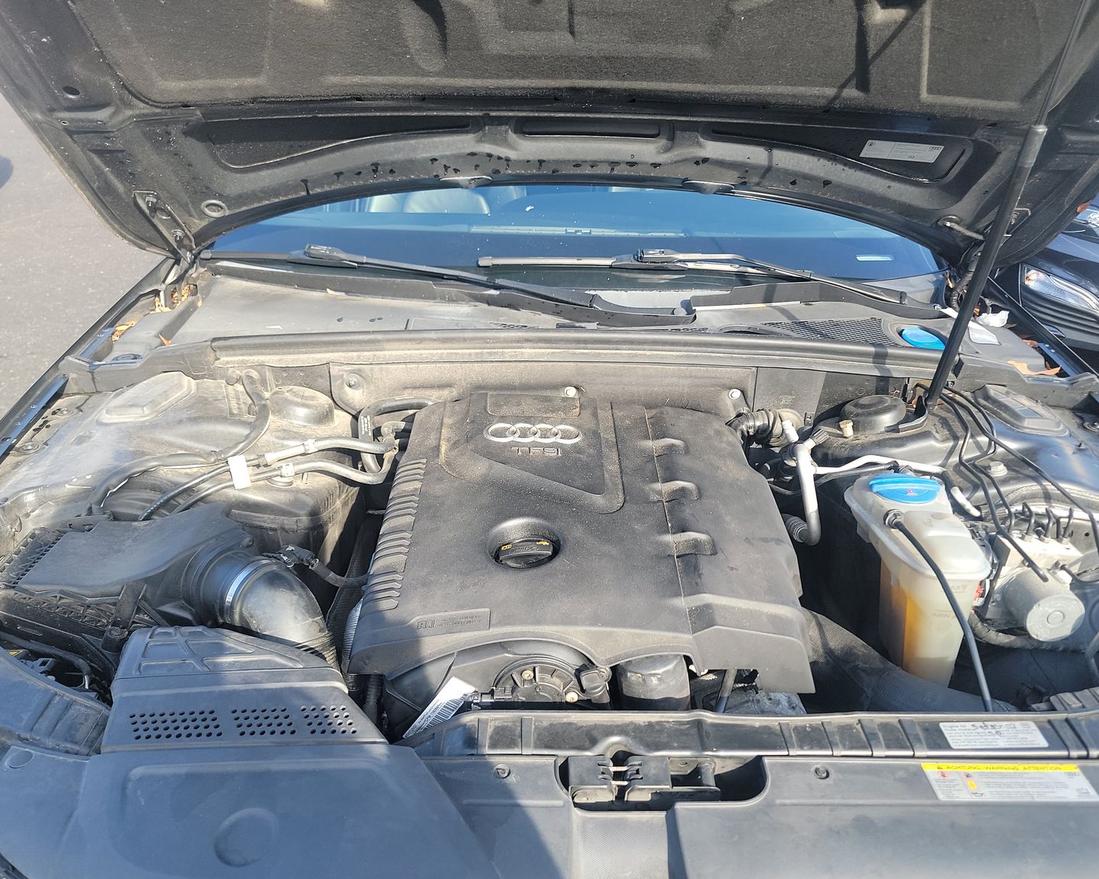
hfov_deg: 66.0
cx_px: 574
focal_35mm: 26
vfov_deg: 54.9
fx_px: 846
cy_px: 455
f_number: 1.8
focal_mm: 6.7
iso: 65
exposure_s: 1/119
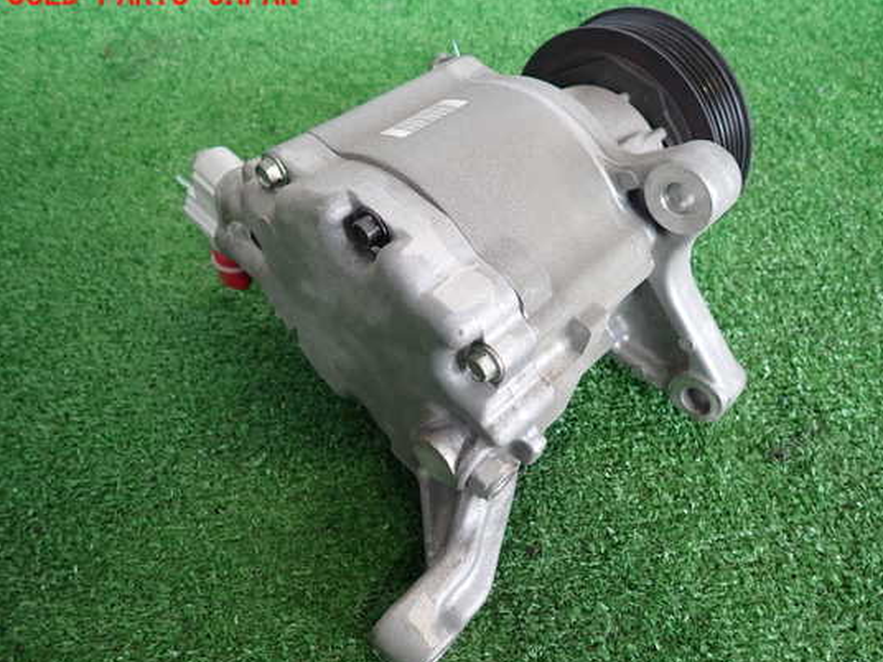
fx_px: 714
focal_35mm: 28
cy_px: 344
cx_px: 493
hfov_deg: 63.3
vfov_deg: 49.7
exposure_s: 1/60
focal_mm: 4.5
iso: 200
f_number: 2
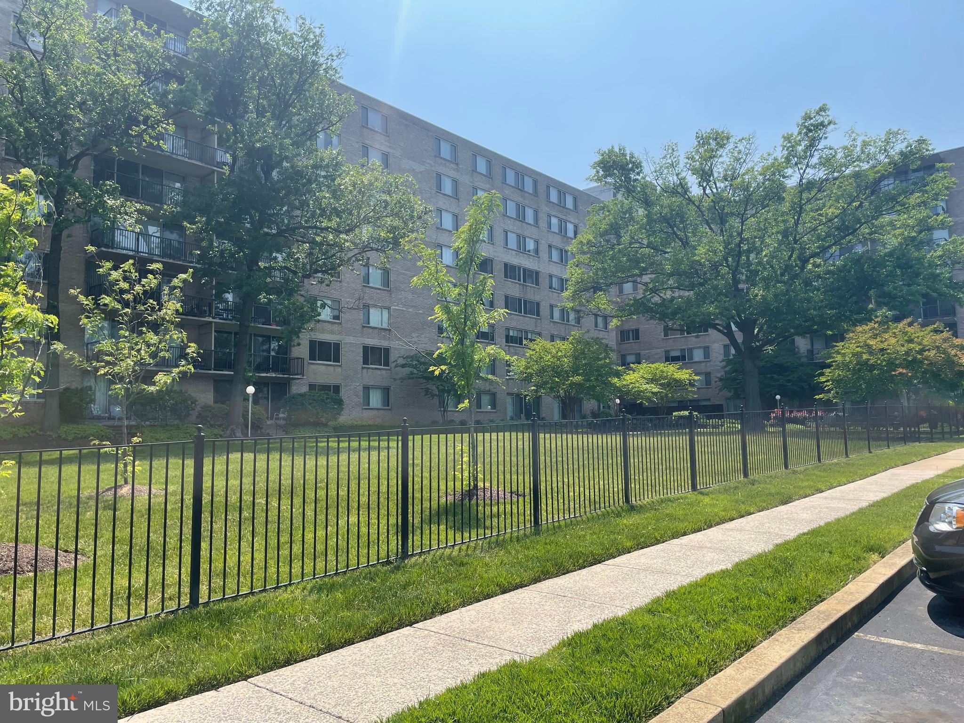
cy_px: 362
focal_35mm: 26
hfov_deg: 67.3
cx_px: 482
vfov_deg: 53.1
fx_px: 724
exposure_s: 1/2747
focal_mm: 4.2
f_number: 1.6
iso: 32
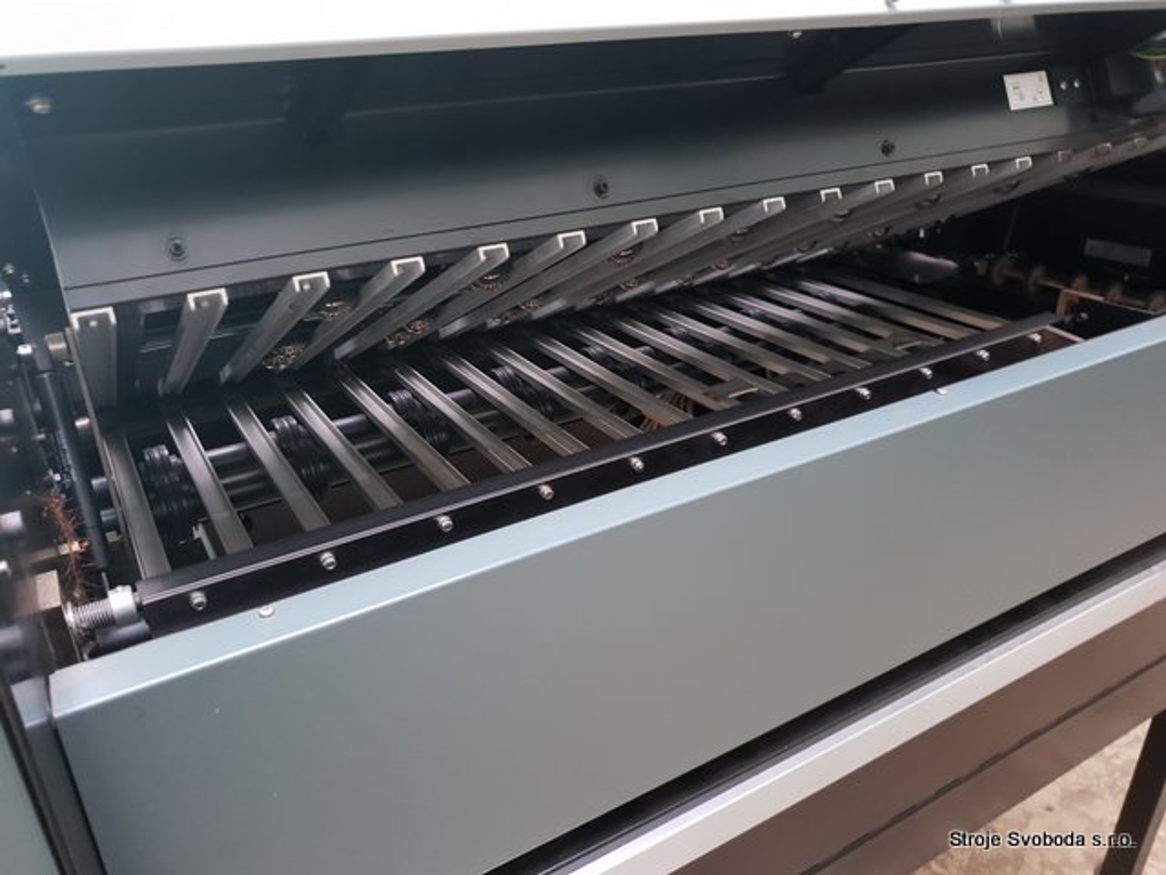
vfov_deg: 53.1
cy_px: 438
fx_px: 876
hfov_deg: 67.3
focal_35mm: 26
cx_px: 583
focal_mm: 4.3
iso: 250
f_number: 1.5
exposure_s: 1/14
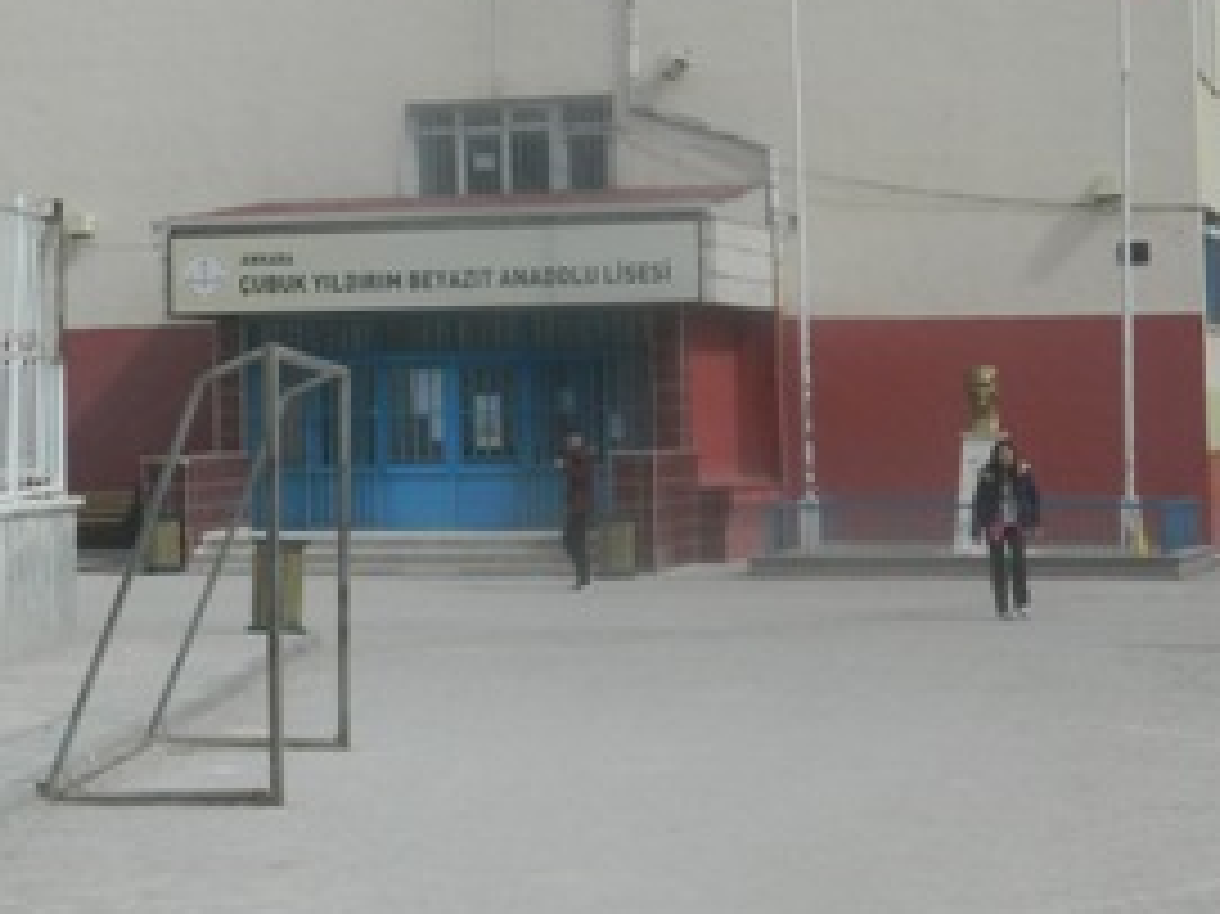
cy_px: 221
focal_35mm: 97
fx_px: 3417
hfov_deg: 20.2
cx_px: 387
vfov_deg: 15.2
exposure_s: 1/1000
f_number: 3.5
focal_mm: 7.3
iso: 80
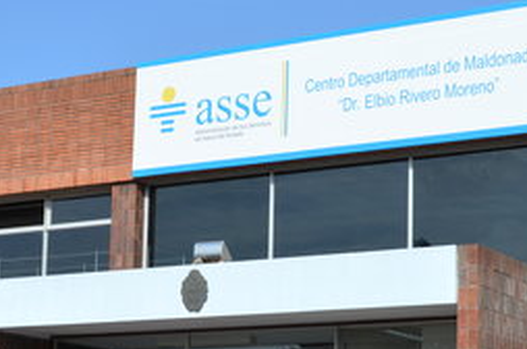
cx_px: 253
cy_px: 293
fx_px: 1460
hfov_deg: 20.5
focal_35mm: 100
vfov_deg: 13.5
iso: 250
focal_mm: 28
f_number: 8
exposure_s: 1/640
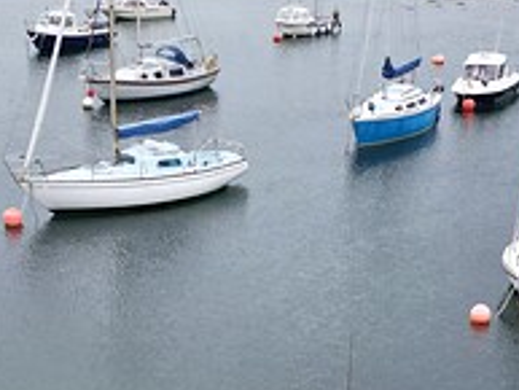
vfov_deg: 17.2
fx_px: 1245
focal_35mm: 83
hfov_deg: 23.5
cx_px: 277
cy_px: 428
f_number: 1.7
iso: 100
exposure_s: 1/500
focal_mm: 6.72
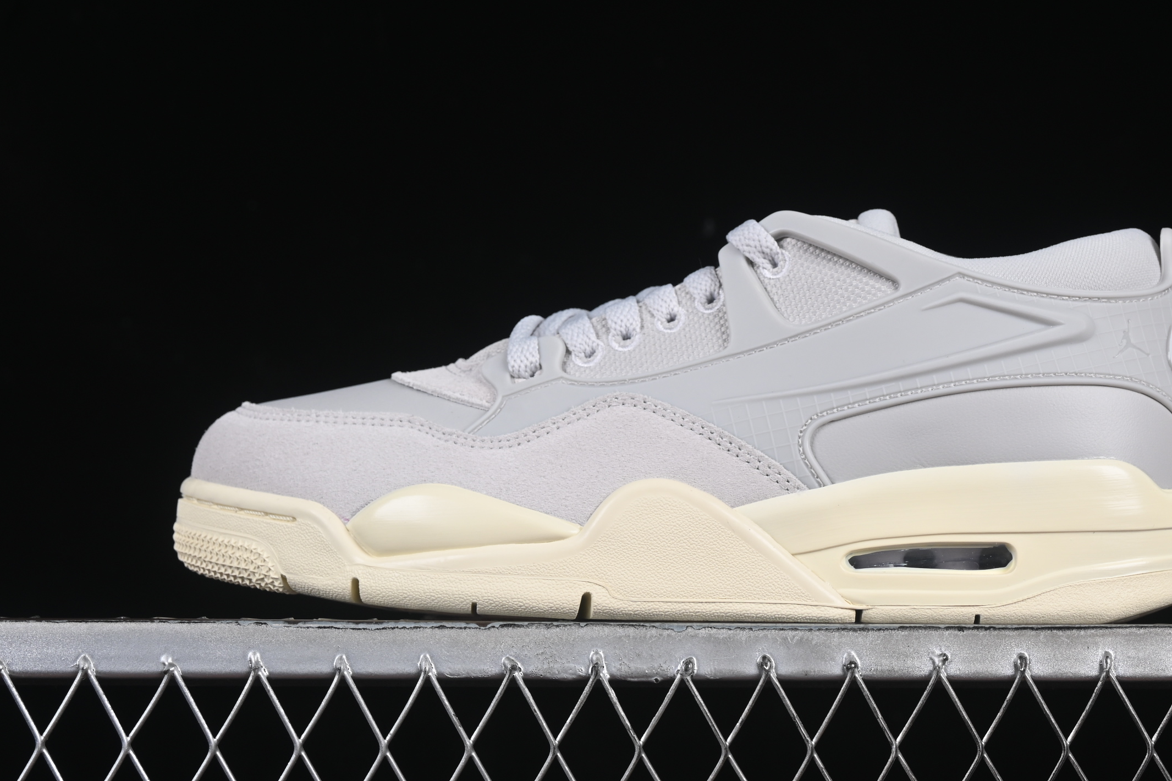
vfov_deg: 13.9
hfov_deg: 20.8
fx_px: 3190
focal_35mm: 98
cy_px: 305
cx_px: 692
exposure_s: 1/80
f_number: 8
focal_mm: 50
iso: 160
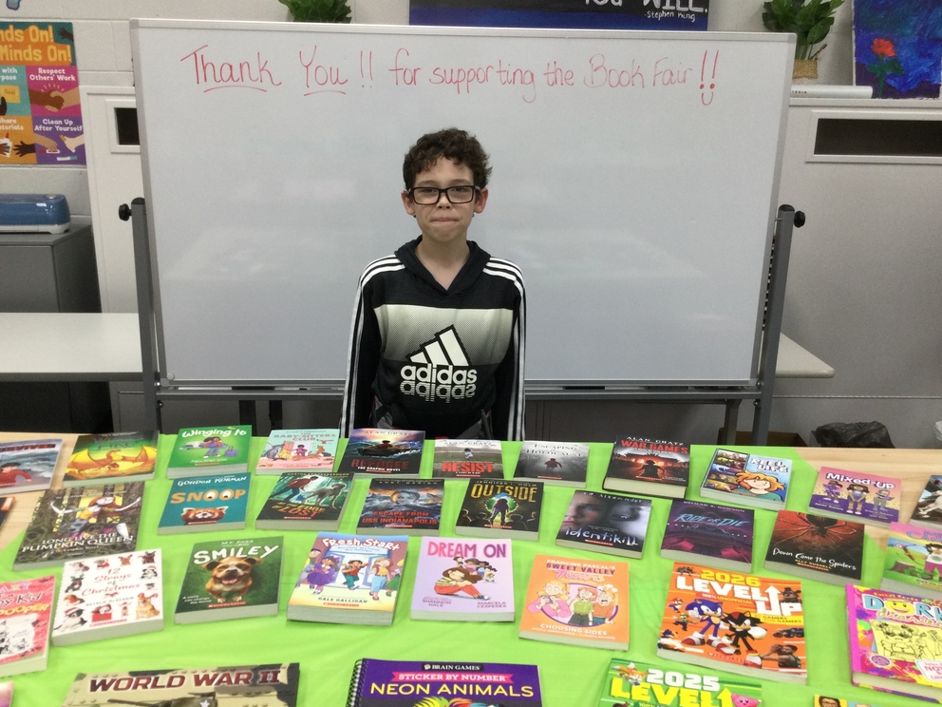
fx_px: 871
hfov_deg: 56.8
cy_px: 354
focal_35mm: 32
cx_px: 465
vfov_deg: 44.2
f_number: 2.4
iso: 50
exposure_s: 1/30
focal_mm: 3.3
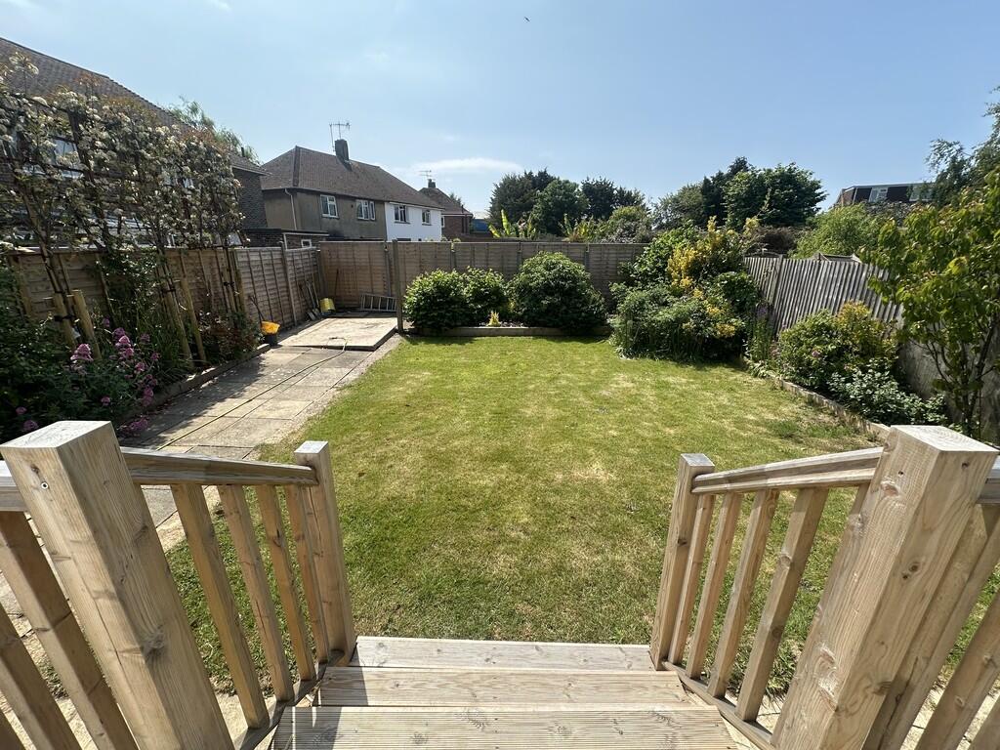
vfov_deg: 85.7
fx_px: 404
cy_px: 375
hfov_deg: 102.1
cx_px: 500
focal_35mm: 14
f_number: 2.2
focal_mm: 2.22
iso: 40
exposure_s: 1/1276
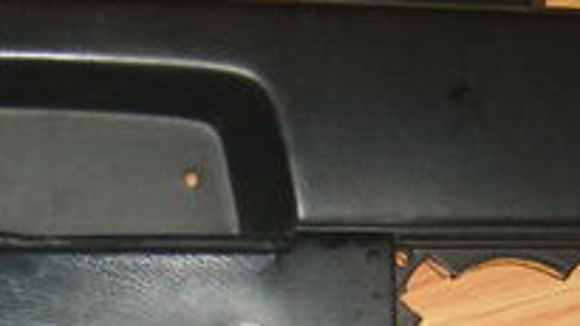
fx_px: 1829
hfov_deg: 17.7
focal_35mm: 119
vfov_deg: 9.9
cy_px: 476
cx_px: 25
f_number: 2.8
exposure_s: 1/45
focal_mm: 5.8
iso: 100
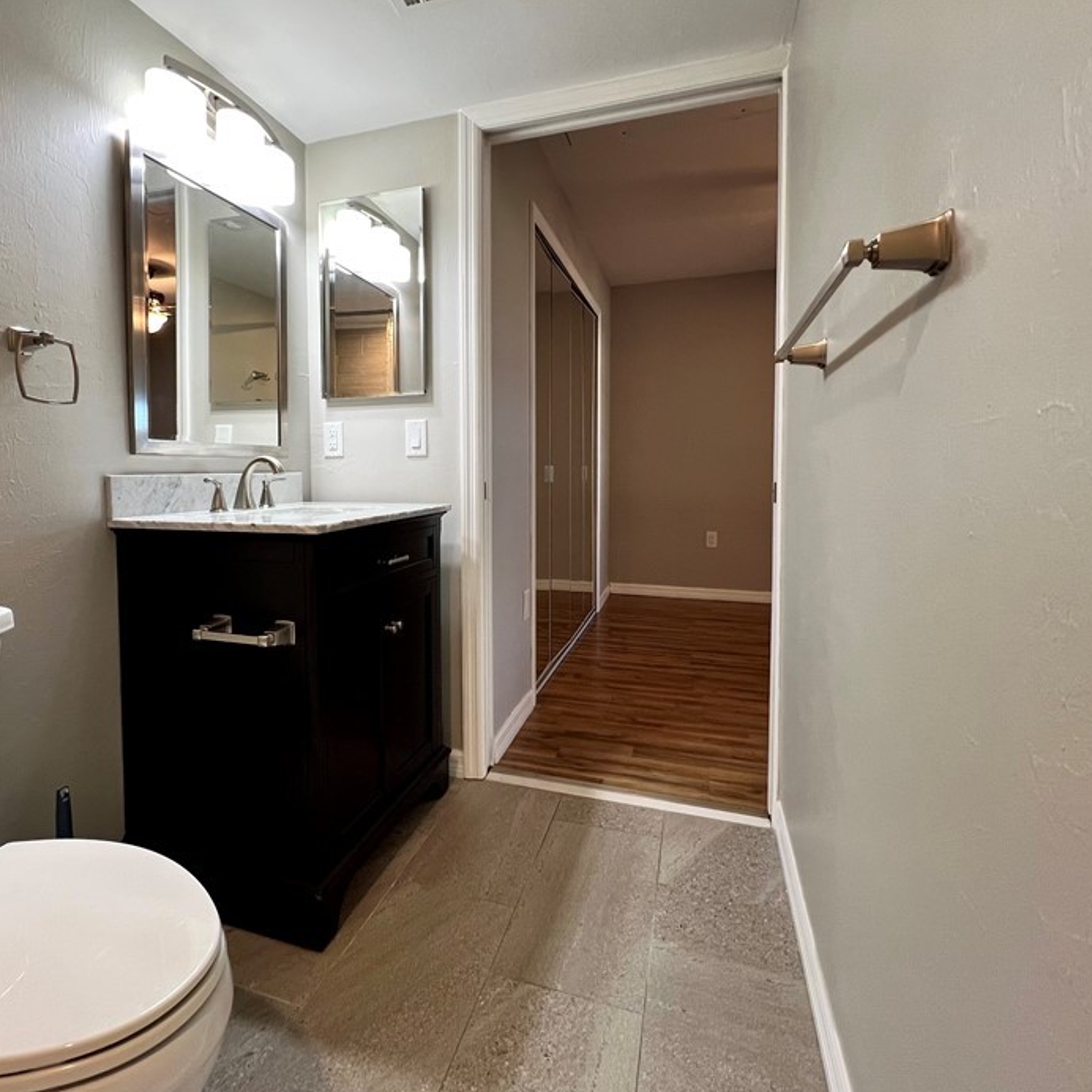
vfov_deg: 83.8
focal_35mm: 17
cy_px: 499
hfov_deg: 83.3
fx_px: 607
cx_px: 456
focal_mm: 1.57
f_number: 1.8
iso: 160
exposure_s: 1/60
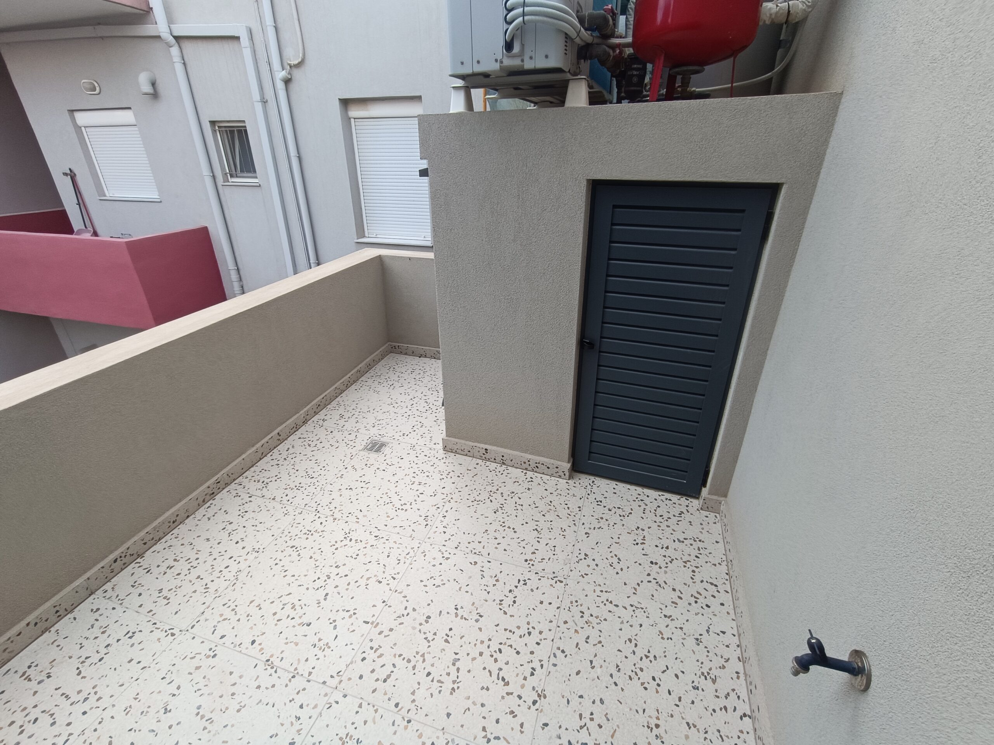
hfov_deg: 94.5
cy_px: 372
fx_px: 459
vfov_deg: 78.1
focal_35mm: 16
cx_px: 497
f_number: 2.2
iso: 50
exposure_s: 1/303
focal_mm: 1.66
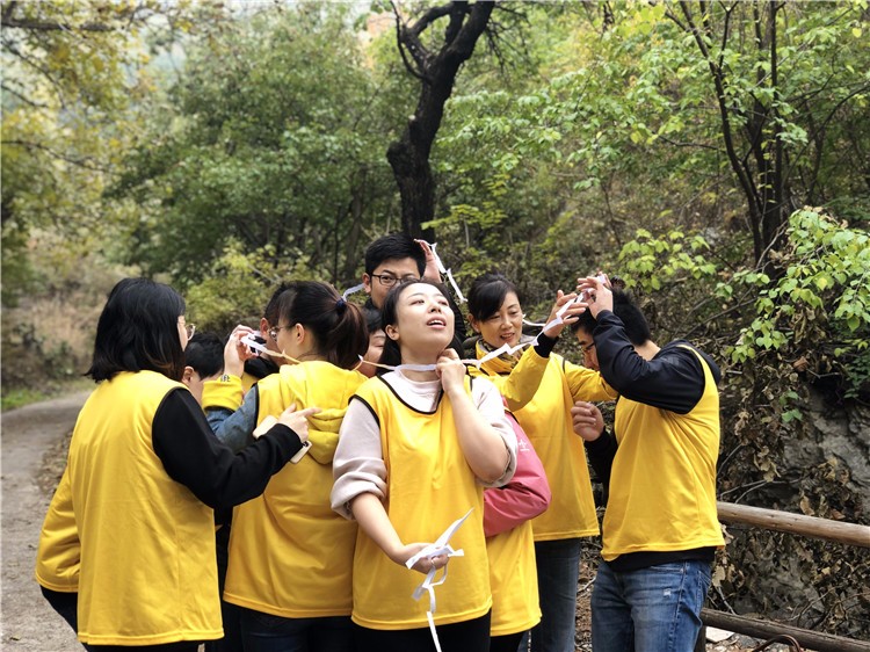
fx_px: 1306
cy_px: 326
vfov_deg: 28.0
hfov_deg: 36.8
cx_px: 435
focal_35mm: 52
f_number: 2.4
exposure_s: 1/60
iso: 32
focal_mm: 6
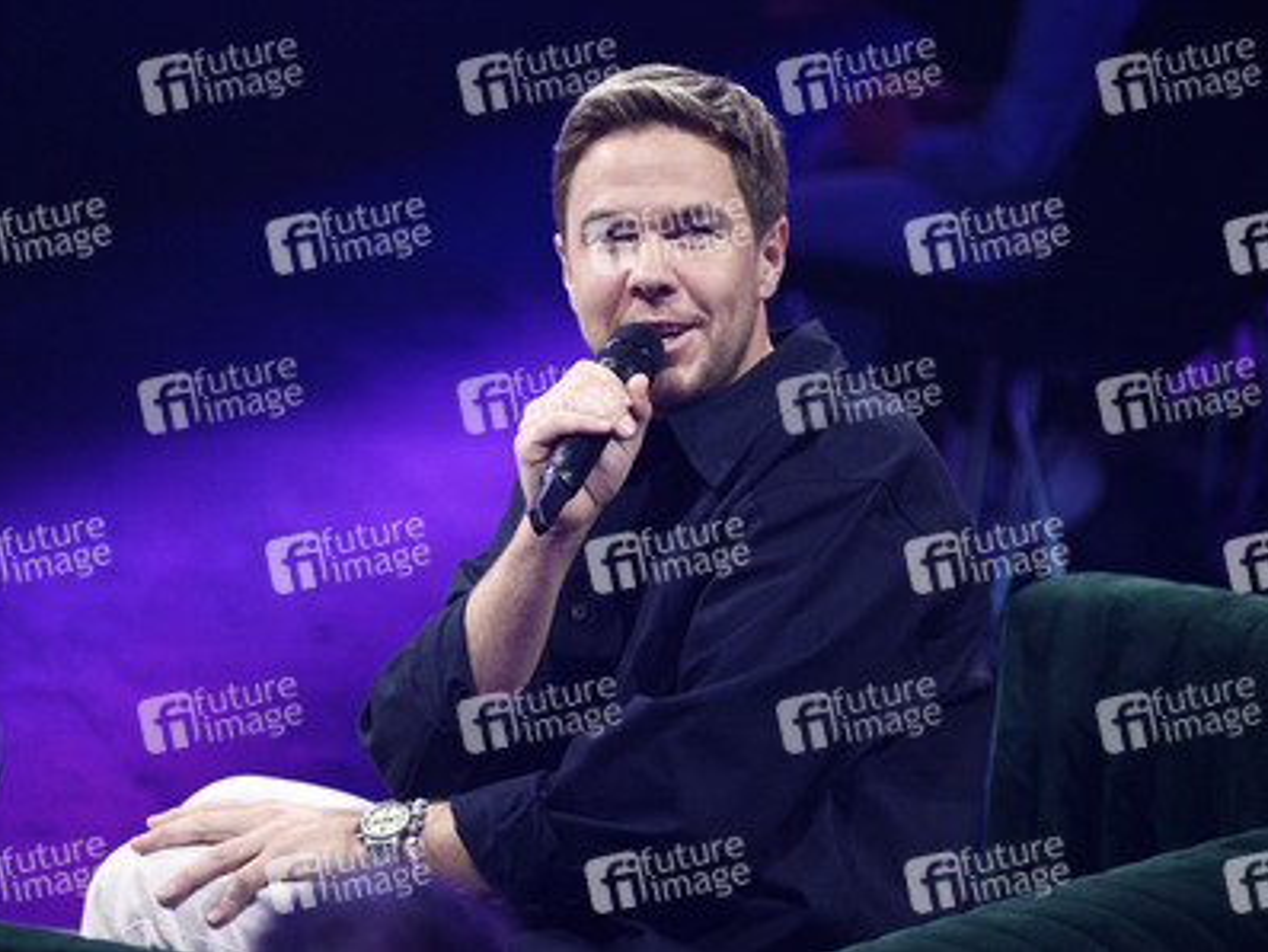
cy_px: 476
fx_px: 20006
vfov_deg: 2.7
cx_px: 583
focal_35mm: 546
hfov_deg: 3.6
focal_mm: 500
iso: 6400
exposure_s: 1/250
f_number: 5.6
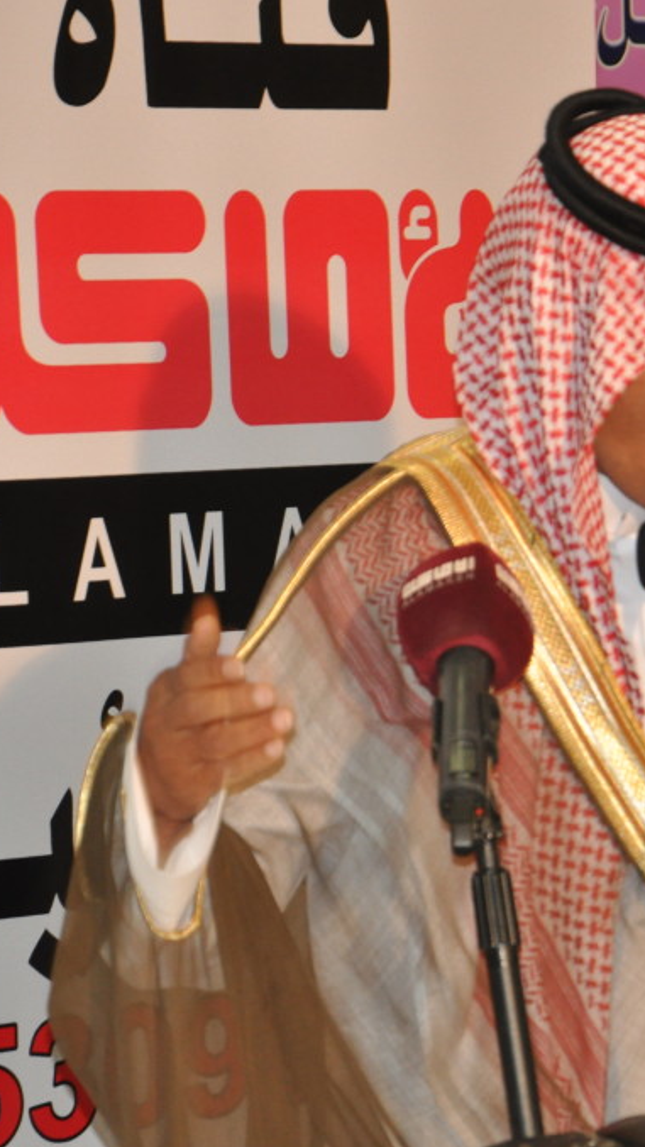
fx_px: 5051
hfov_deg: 7.3
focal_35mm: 166
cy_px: 574
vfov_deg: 13.0
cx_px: 543
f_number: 6.3
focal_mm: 70
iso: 1000
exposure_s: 1/80
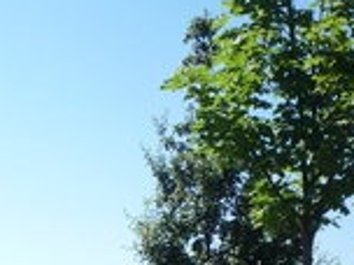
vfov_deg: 13.8
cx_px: -156
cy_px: 388
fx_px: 1033
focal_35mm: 101
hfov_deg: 17.7
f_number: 4
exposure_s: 1/400
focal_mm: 5.2
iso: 100
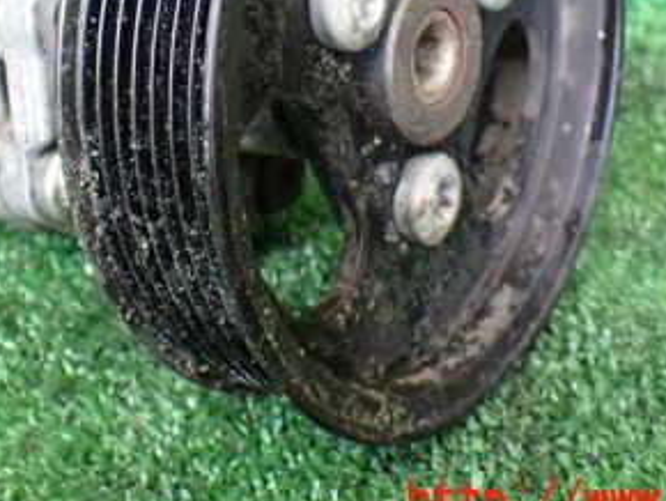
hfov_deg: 31.0
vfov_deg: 22.8
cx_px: 237
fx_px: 1194
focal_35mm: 62
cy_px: 14
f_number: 2.3
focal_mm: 5.4
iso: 800
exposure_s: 1/100
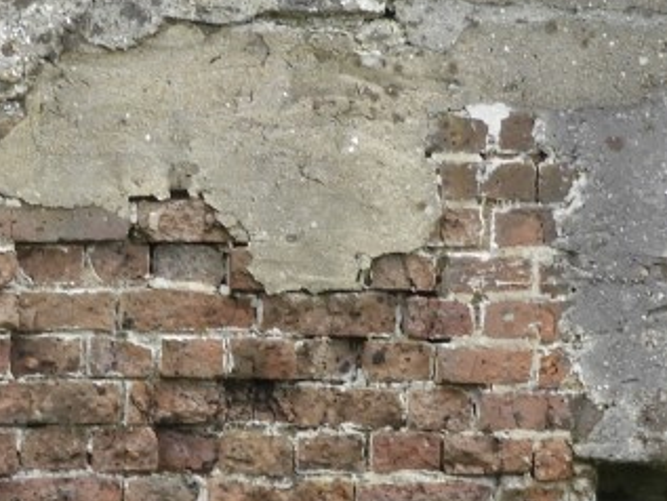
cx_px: -177
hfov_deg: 4.6
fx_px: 8308
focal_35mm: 431
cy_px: 920
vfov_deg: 3.4
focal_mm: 17
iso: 100
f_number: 4.8
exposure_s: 1/125
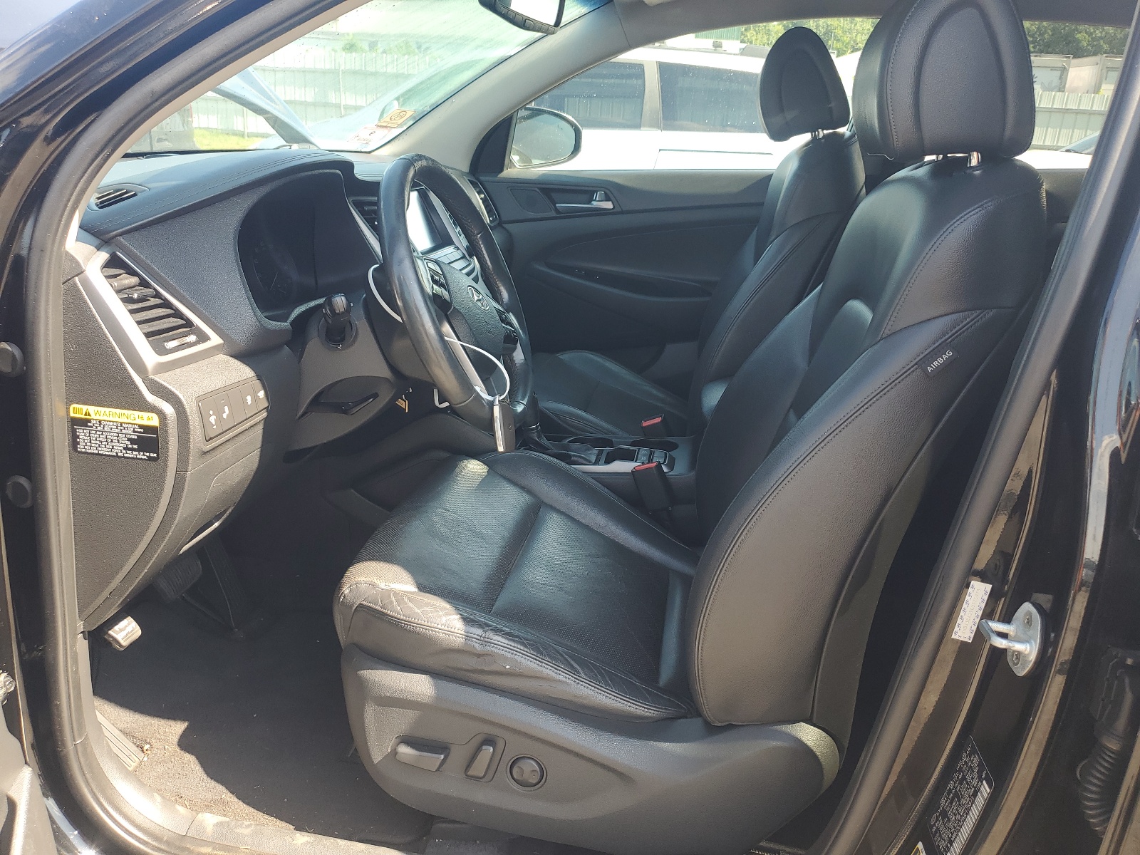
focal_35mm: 26
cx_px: 570
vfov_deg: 53.1
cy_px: 428
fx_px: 856
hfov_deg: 67.3
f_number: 1.5
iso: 50
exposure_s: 1/222
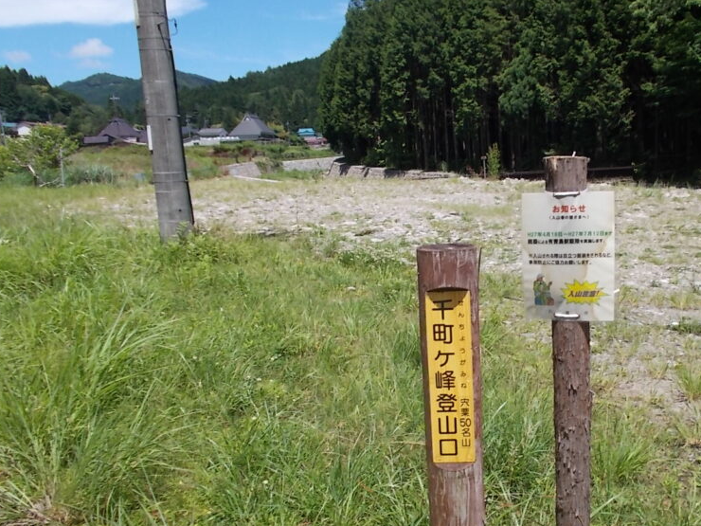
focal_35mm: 36
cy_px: 348
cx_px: 456
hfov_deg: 50.6
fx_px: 729
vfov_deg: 39.2
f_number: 8
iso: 80
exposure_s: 1/125
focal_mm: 4.6
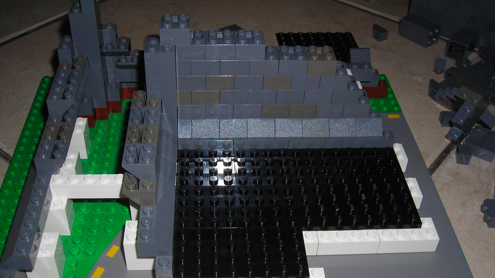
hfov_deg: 45.5
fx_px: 591
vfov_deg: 26.4
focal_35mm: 45
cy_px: 176
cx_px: 246
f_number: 3.3
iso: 50
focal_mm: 6.8
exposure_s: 1/60.1
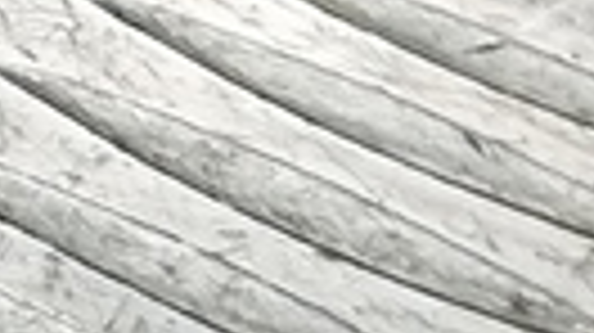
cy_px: -572
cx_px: -1197
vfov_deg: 5.9
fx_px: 3053
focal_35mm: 194
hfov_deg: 9.0
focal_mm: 4.11
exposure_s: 1/100
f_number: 1.6
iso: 123
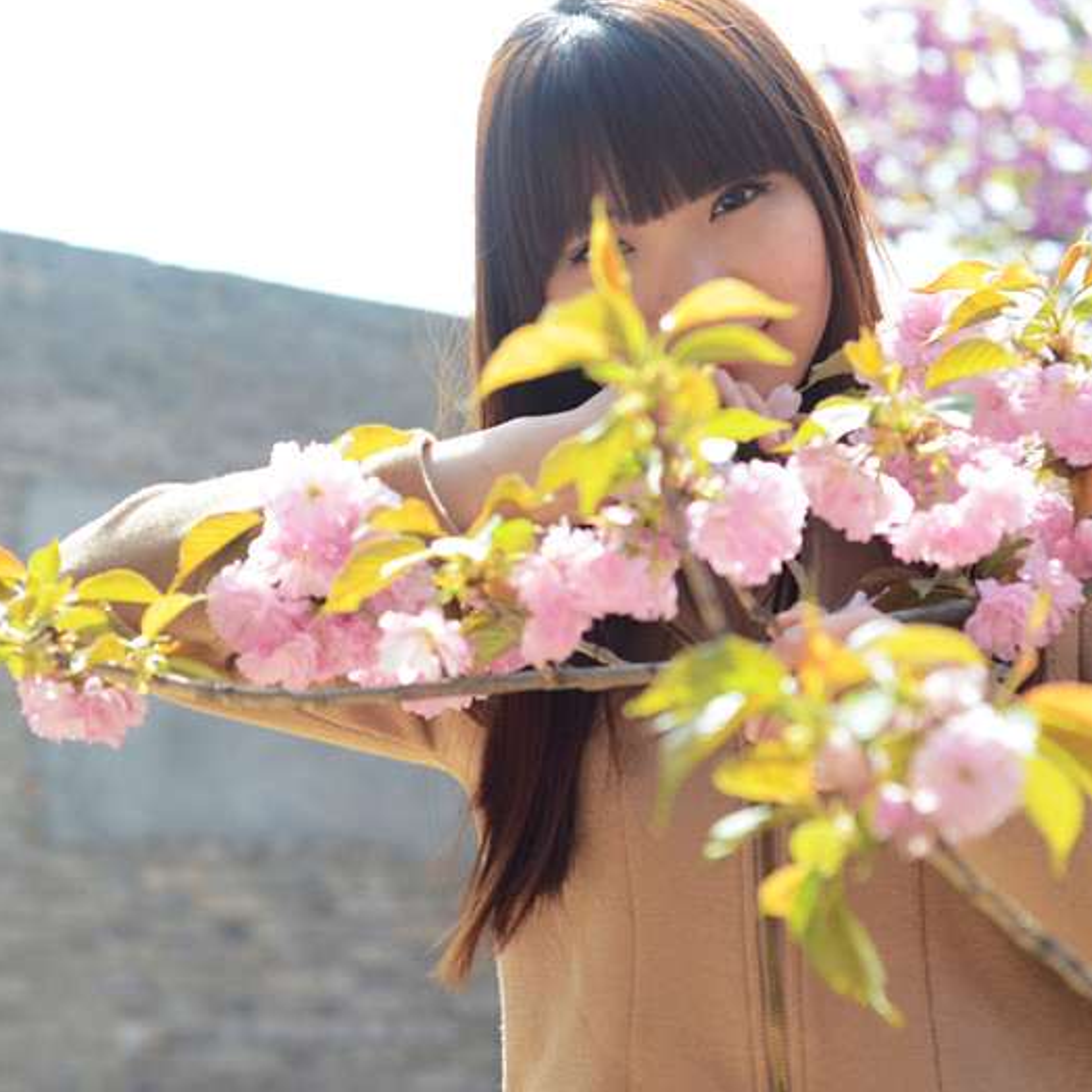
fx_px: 3462
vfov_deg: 17.9
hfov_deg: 17.9
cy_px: 545
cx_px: 325
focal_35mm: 97
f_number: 3.5
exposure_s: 1/800
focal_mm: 50
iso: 200
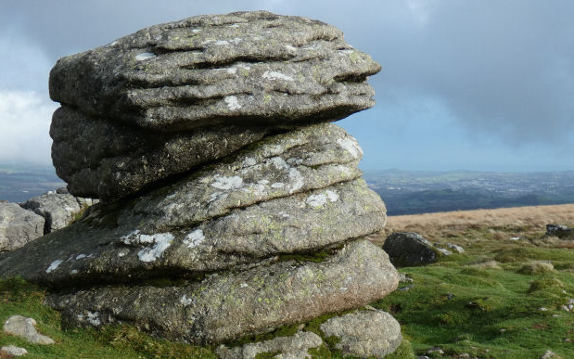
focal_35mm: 60
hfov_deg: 34.0
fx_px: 939
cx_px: 286
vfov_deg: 21.6
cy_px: 238
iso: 80
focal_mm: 7.1
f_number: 3.6
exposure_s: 1/400
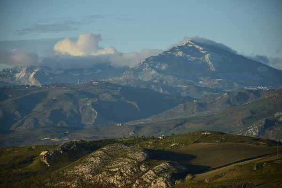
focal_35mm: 210
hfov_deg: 9.8
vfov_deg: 6.5
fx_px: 1645
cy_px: 94
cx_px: 141
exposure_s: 1/400
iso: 100
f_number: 5.6
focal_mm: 140
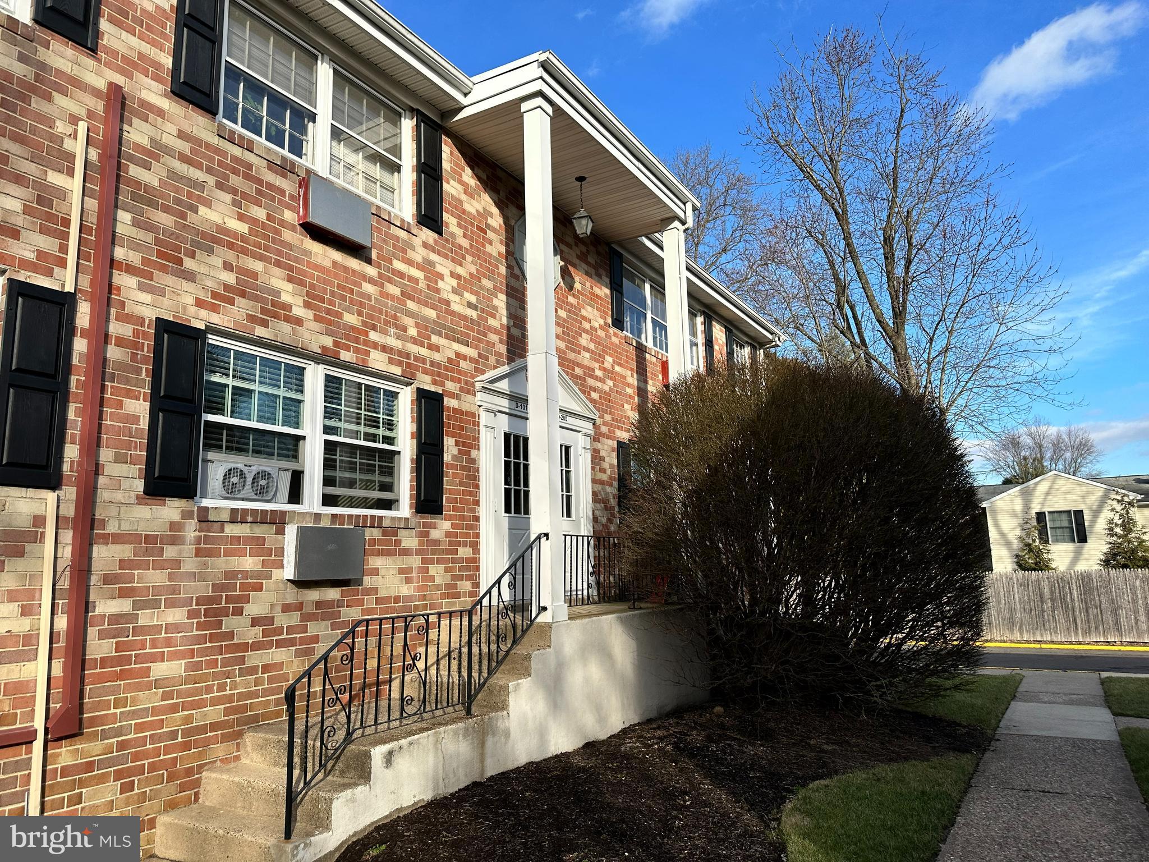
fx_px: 797
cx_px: 574
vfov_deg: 56.8
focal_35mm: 24
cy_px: 431
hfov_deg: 71.6
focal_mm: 6.86
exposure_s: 1/2469
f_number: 1.78
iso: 80
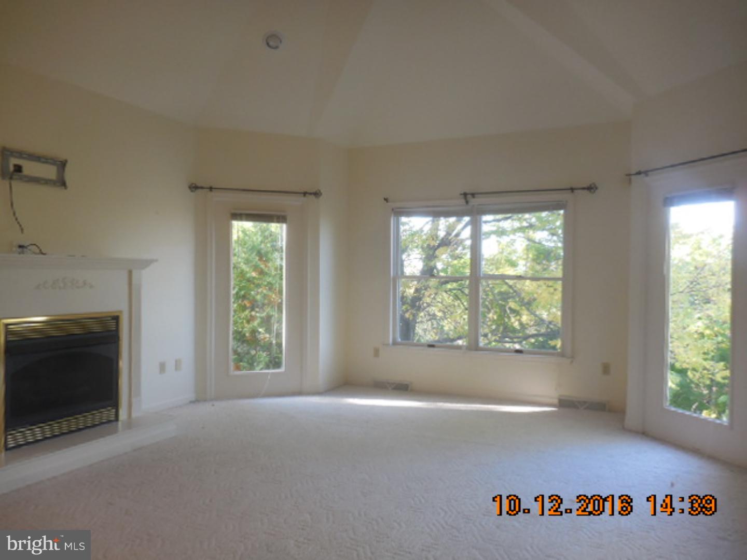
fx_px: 539
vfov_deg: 54.9
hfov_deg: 69.4
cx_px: 374
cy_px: 280
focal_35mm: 25
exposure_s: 1/30
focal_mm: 4.5
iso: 200
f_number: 3.7
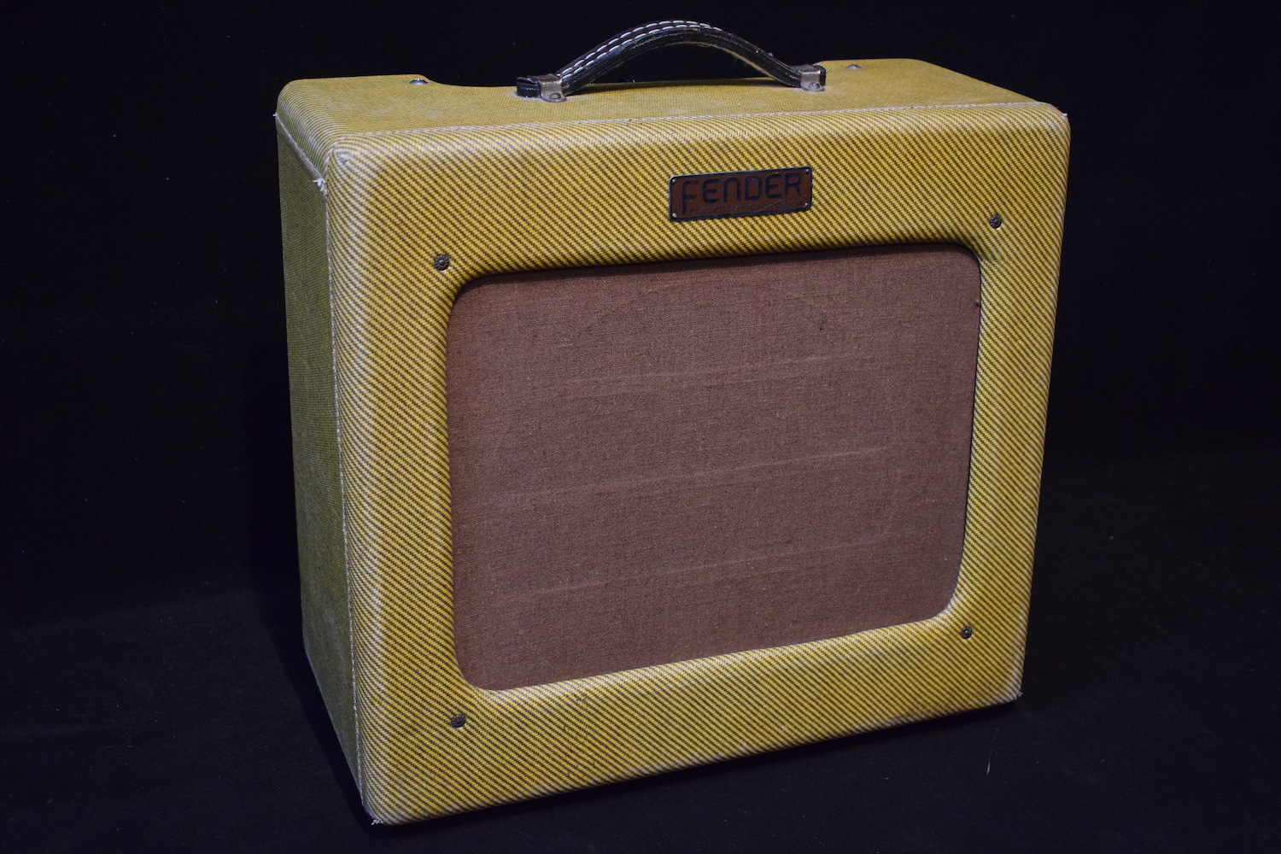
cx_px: 640
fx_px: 1601
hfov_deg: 43.6
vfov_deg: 29.9
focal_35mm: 45
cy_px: 427
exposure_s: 1/60
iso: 4000
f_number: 4.2
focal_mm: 30
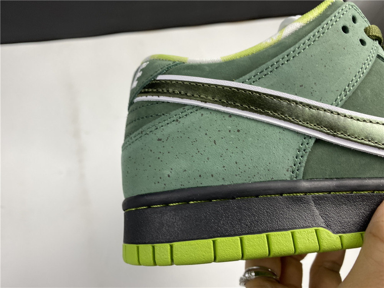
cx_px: 192
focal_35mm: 26
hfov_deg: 67.3
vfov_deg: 53.1
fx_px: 288
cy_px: 144
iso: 64
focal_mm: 4.25
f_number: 1.8
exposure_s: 1/100
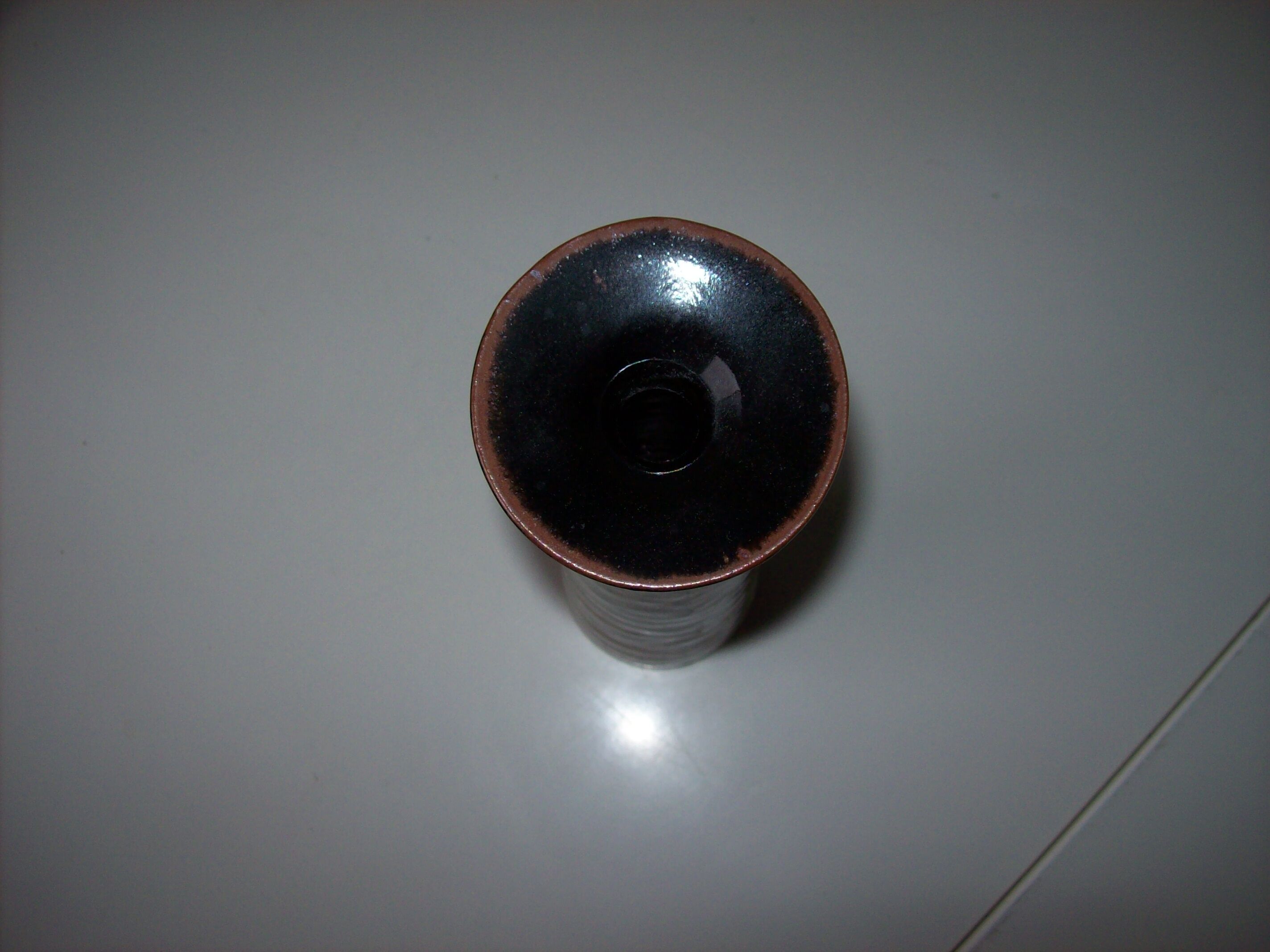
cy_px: 476
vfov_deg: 39.6
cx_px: 635
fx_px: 1320
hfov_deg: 51.4
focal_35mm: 36
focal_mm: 6
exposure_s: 1/64
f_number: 2.7
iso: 80
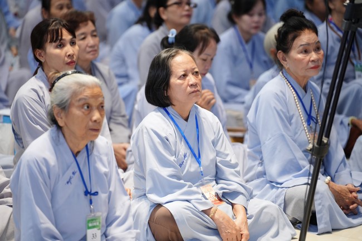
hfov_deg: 13.7
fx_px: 1508
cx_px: 181
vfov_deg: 9.1
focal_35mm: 150
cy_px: 120
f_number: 2.8
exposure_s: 1/250
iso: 2000
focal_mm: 150
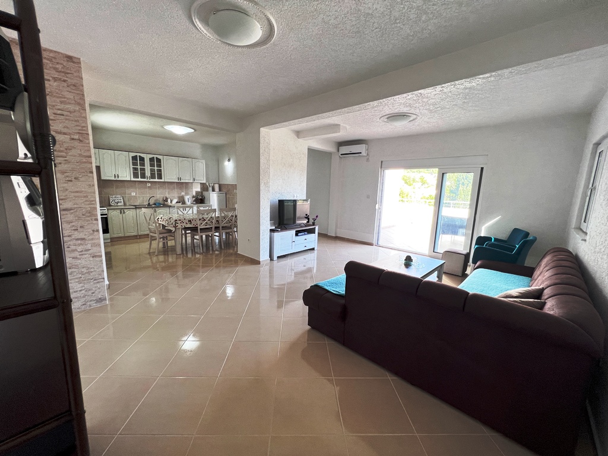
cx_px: 304
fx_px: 228
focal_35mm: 13
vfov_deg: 89.9
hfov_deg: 106.2
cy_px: 228
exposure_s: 1/99
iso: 80
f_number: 1.8
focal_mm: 1.57
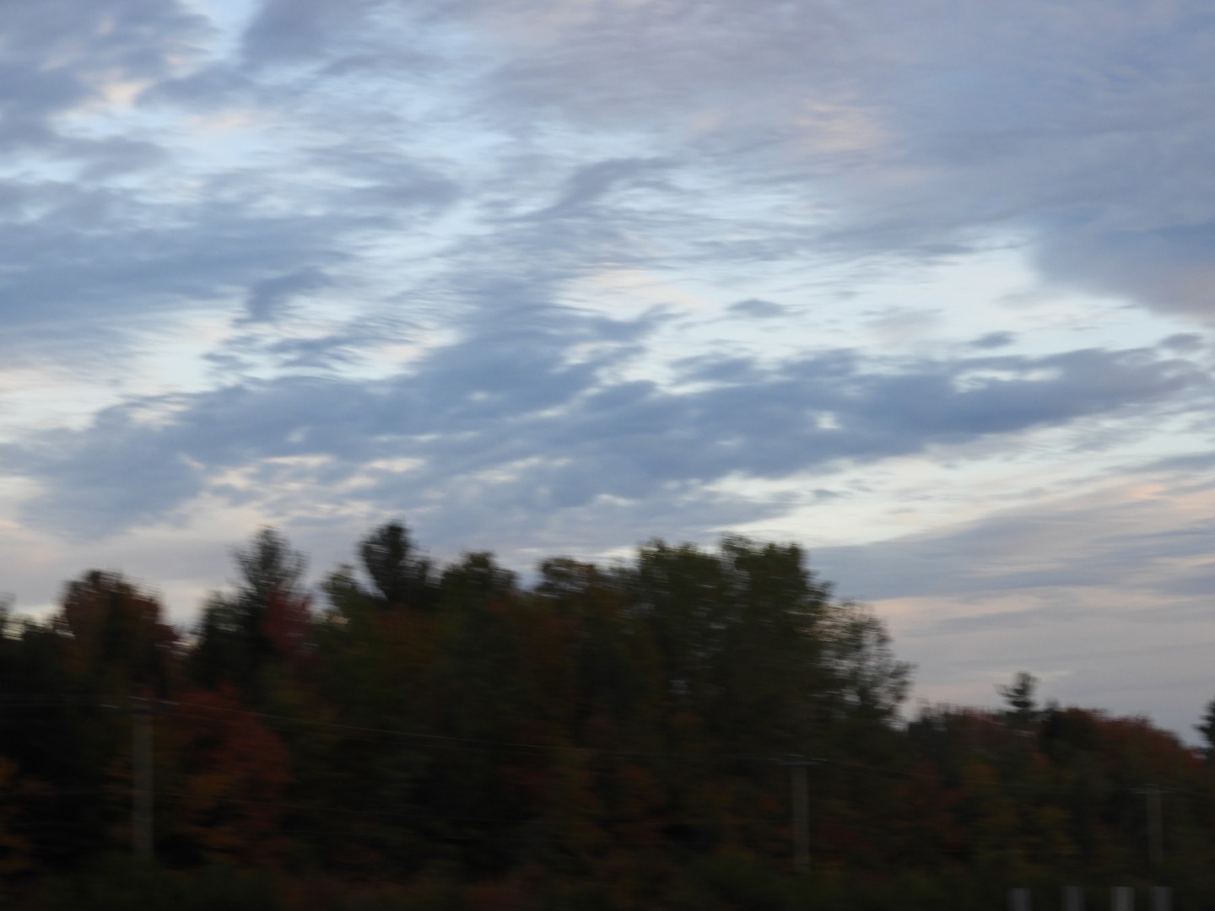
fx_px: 4036
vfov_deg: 12.9
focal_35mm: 115
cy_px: 456
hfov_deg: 17.1
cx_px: 608
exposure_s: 1/60
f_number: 5
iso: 125
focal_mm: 20.6
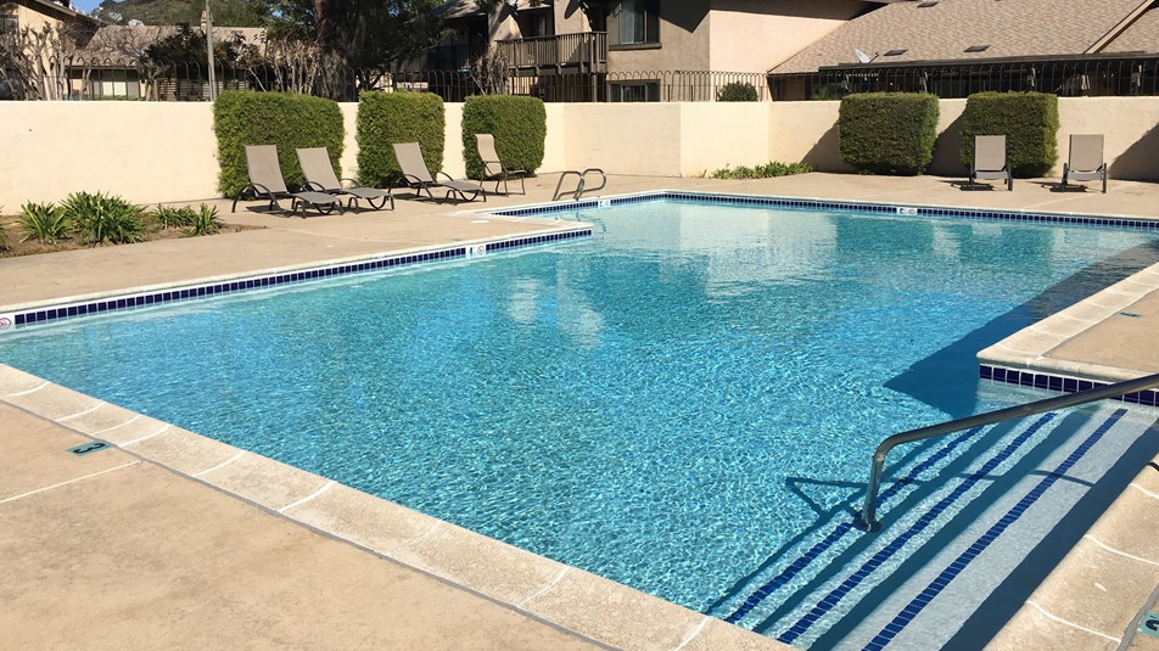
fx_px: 1045
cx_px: 603
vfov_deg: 34.5
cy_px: 254
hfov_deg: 58.0
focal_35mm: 34
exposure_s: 1/2959
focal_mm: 4.15
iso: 25
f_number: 2.2
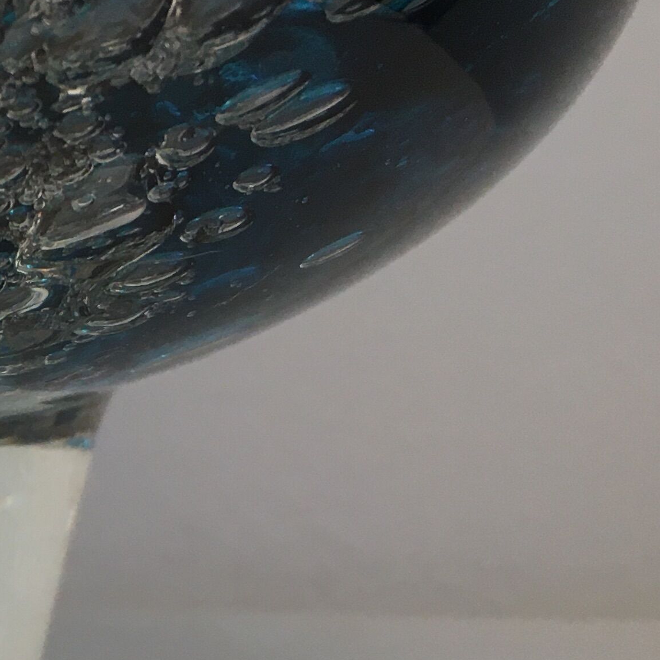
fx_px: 1941
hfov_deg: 17.0
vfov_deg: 19.2
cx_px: -397
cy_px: 458
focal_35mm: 90
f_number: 2.2
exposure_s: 1/33
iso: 100
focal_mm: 4.15
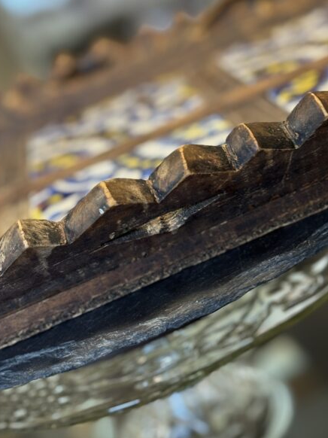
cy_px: 181
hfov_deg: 22.2
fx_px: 834
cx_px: 145
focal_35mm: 66
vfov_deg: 29.3
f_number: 1.78
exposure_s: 1/40
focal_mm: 6.76
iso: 200
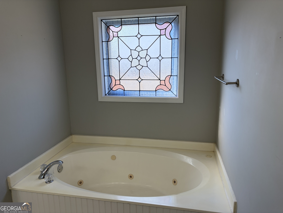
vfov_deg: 53.1
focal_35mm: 26
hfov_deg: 67.3
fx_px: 213
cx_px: 142
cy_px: 106
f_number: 1.6
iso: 64
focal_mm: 5.96
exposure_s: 1/459
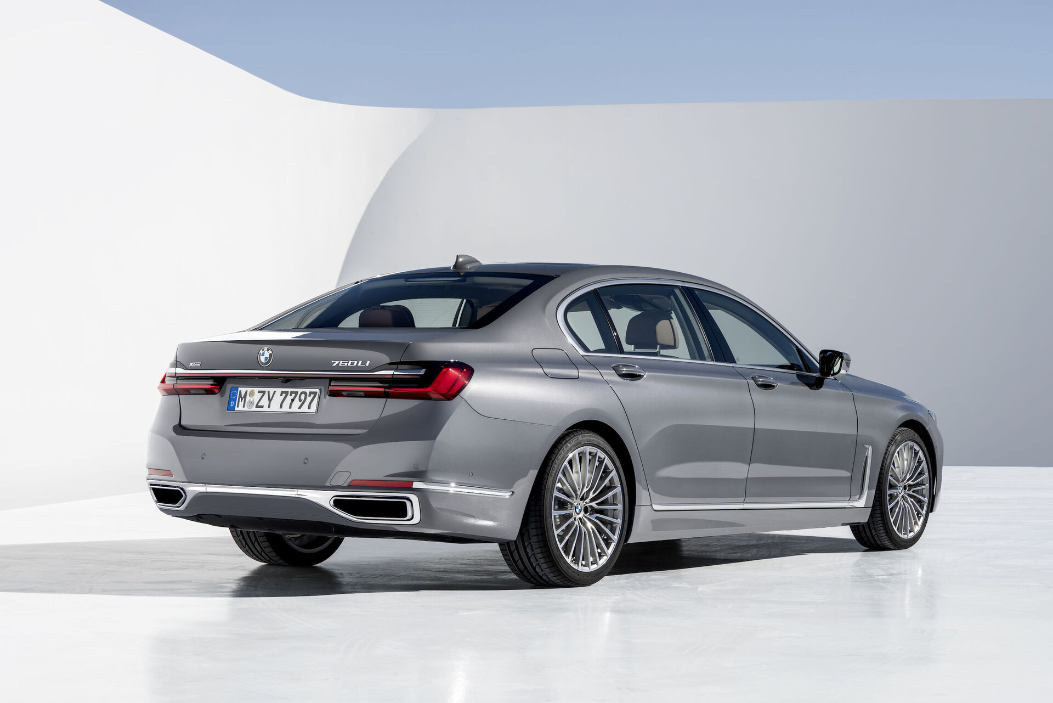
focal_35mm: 70
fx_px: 2048
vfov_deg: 19.5
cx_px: 526
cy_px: 352
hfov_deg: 28.8
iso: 160
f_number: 13
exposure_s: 1/200
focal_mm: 70
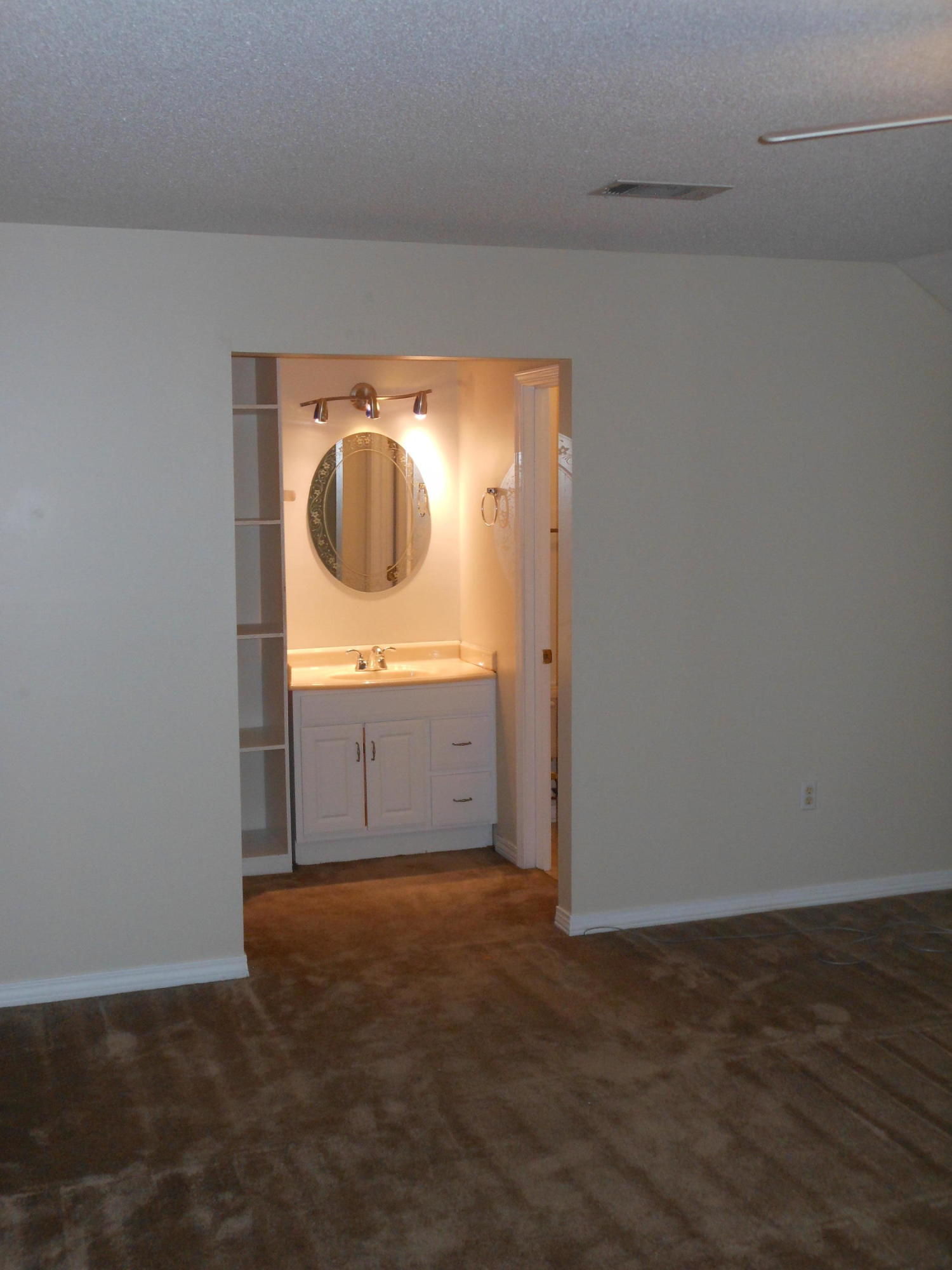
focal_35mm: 38
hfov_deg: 37.7
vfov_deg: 49.0
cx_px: 476
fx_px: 1393
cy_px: 635
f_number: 3.6
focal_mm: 6.8
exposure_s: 1/30
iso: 200
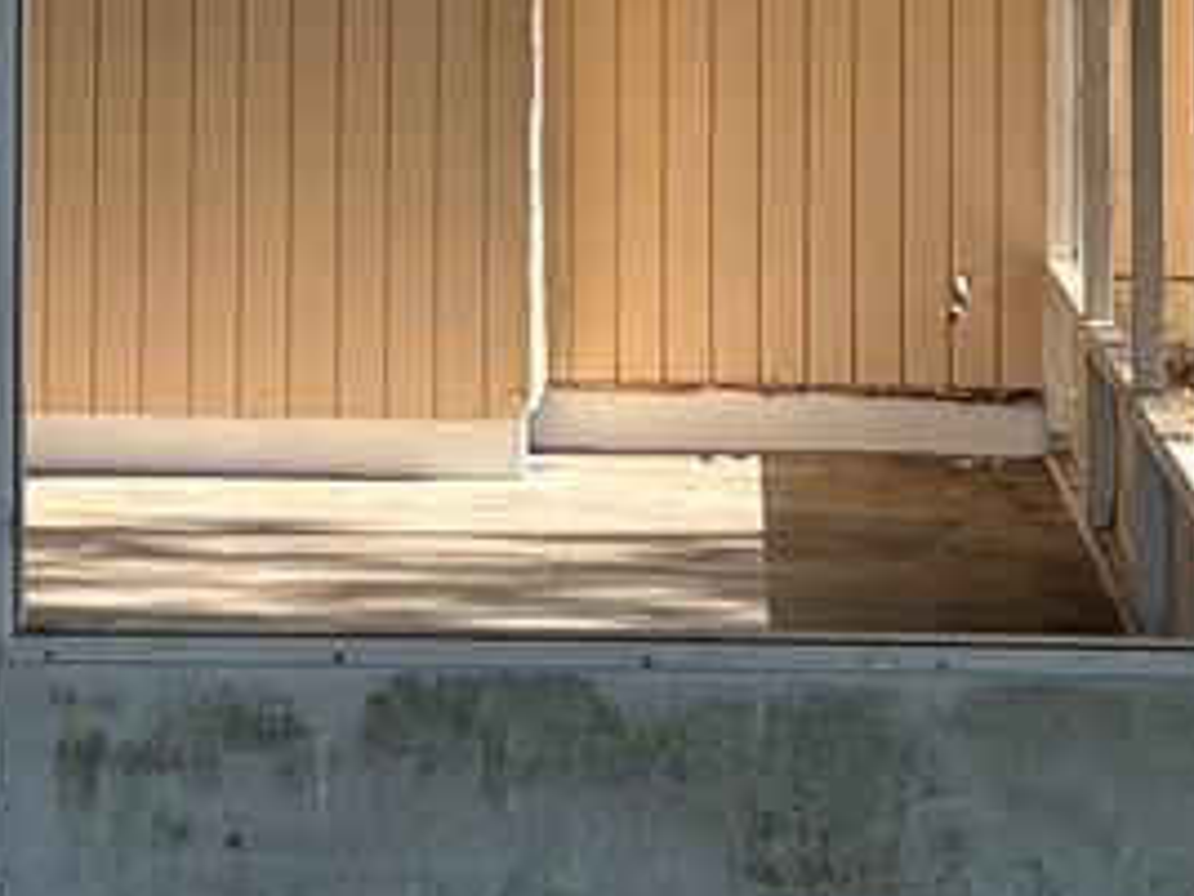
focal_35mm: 155
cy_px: -187
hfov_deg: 12.6
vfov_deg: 9.4
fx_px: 5346
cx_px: 116
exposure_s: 1/390
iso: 50
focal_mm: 5.96
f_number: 1.6
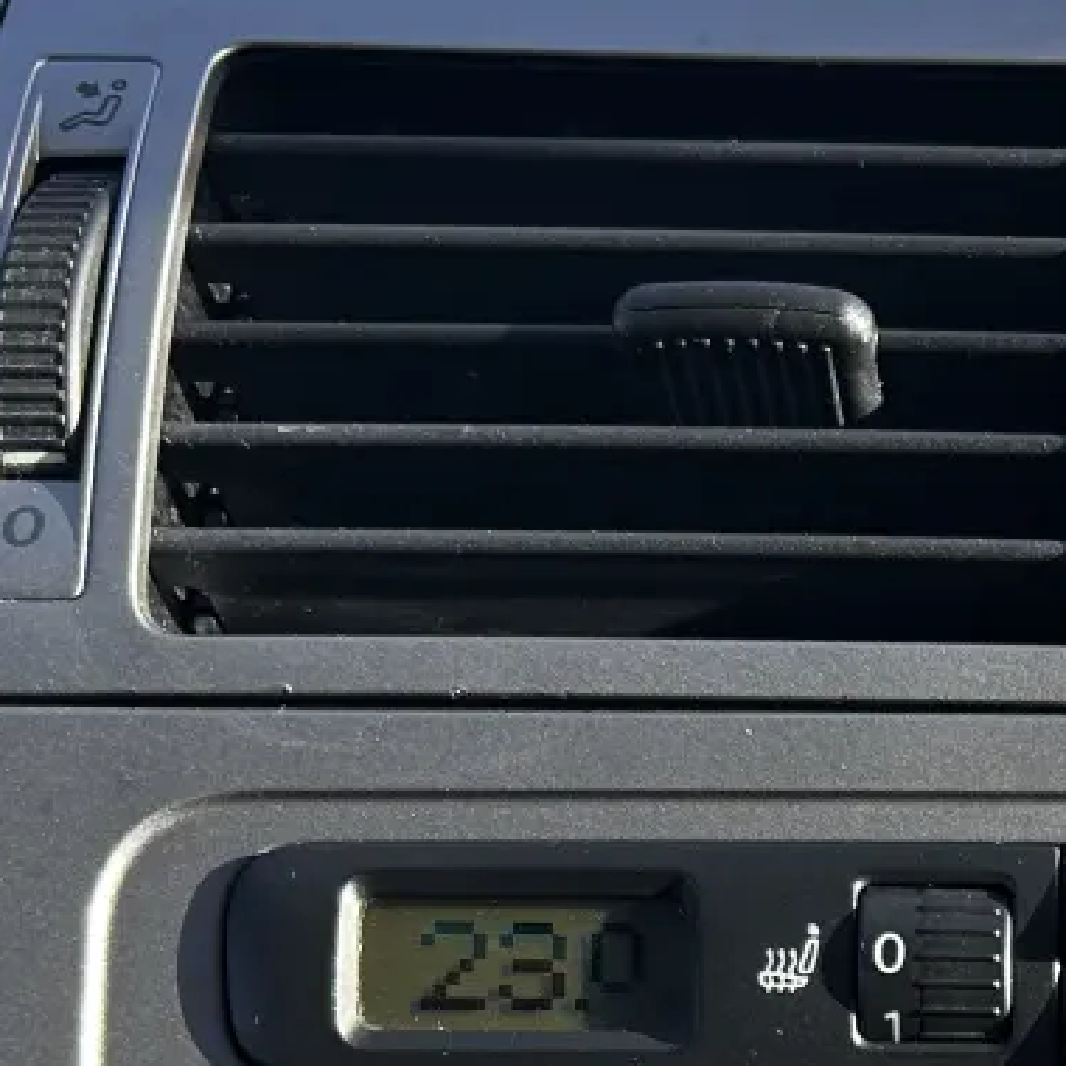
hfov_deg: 18.1
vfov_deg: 18.8
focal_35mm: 87
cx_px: 1509
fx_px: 3031
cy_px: 1302
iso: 50
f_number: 1.5
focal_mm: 5.7
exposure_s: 1/370
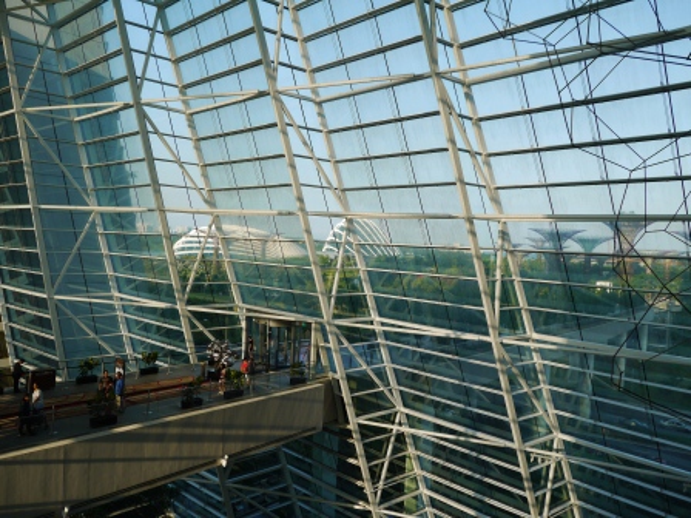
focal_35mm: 28
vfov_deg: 49.7
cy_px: 259
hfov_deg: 63.4
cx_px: 346
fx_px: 559
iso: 160
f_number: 5.6
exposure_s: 1/250
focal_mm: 14
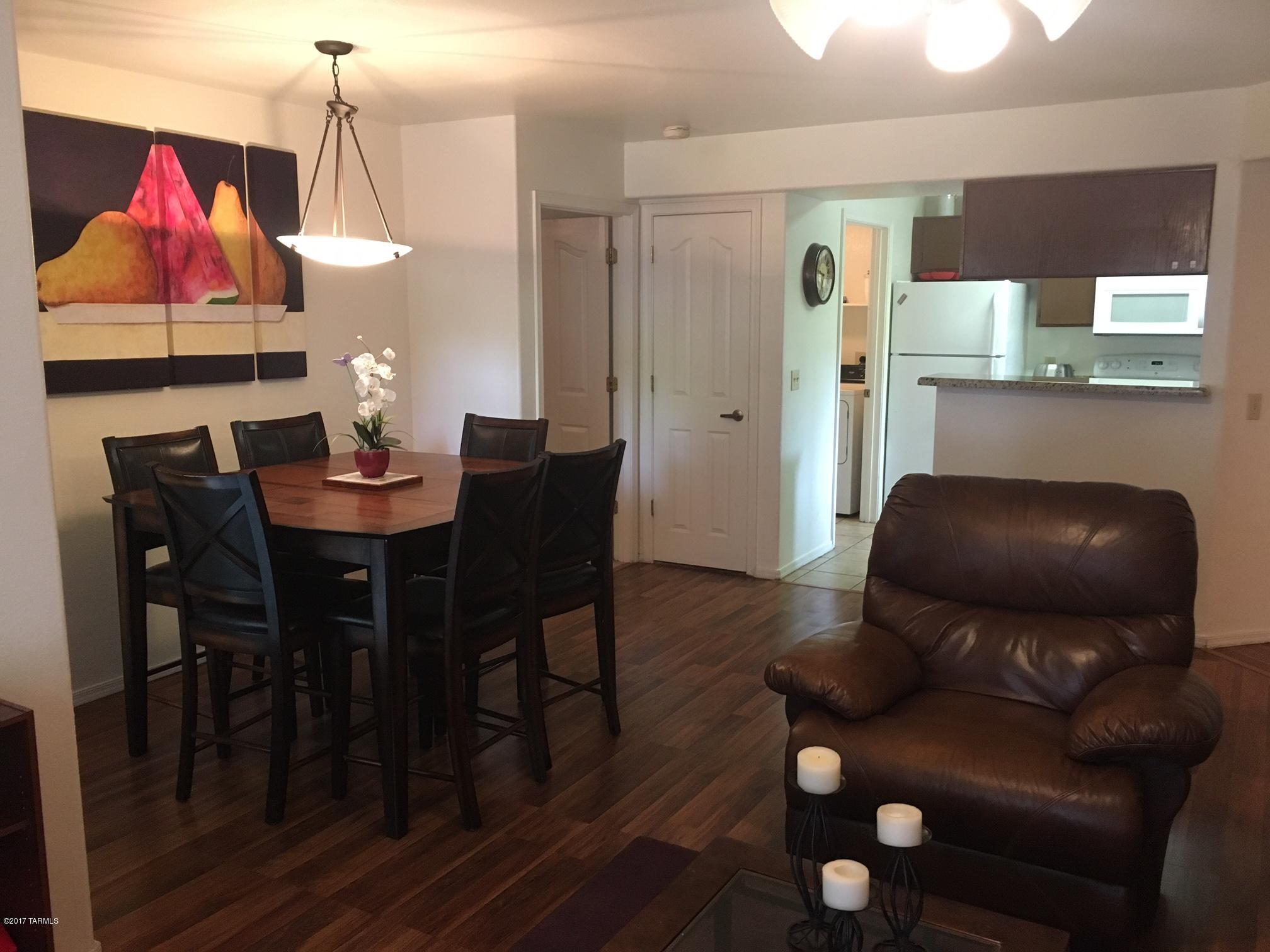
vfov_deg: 48.2
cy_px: 476
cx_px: 635
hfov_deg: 61.7
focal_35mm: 29
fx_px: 1064
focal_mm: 4.15
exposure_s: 1/24
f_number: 2.2
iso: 200
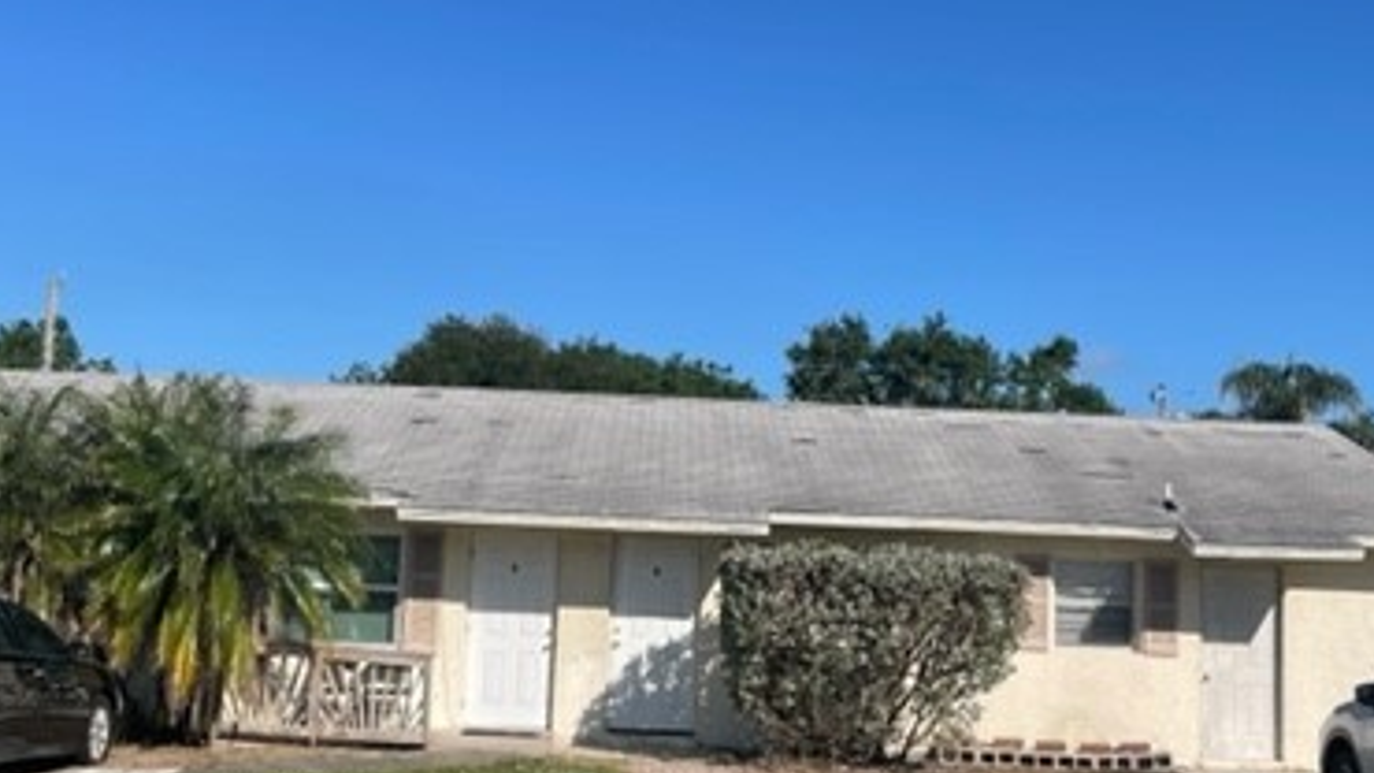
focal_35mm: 49
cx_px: 739
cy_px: 442
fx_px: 1785
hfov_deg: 42.1
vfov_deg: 24.4
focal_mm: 4.2
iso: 32
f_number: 1.6
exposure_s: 1/4000
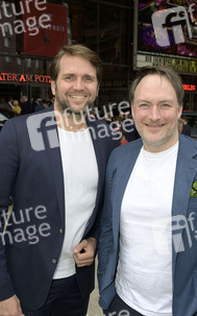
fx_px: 370
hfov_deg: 29.8
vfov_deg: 46.1
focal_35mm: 43
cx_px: 110
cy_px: 178
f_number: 5.6
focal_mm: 32
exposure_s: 1/250
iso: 640
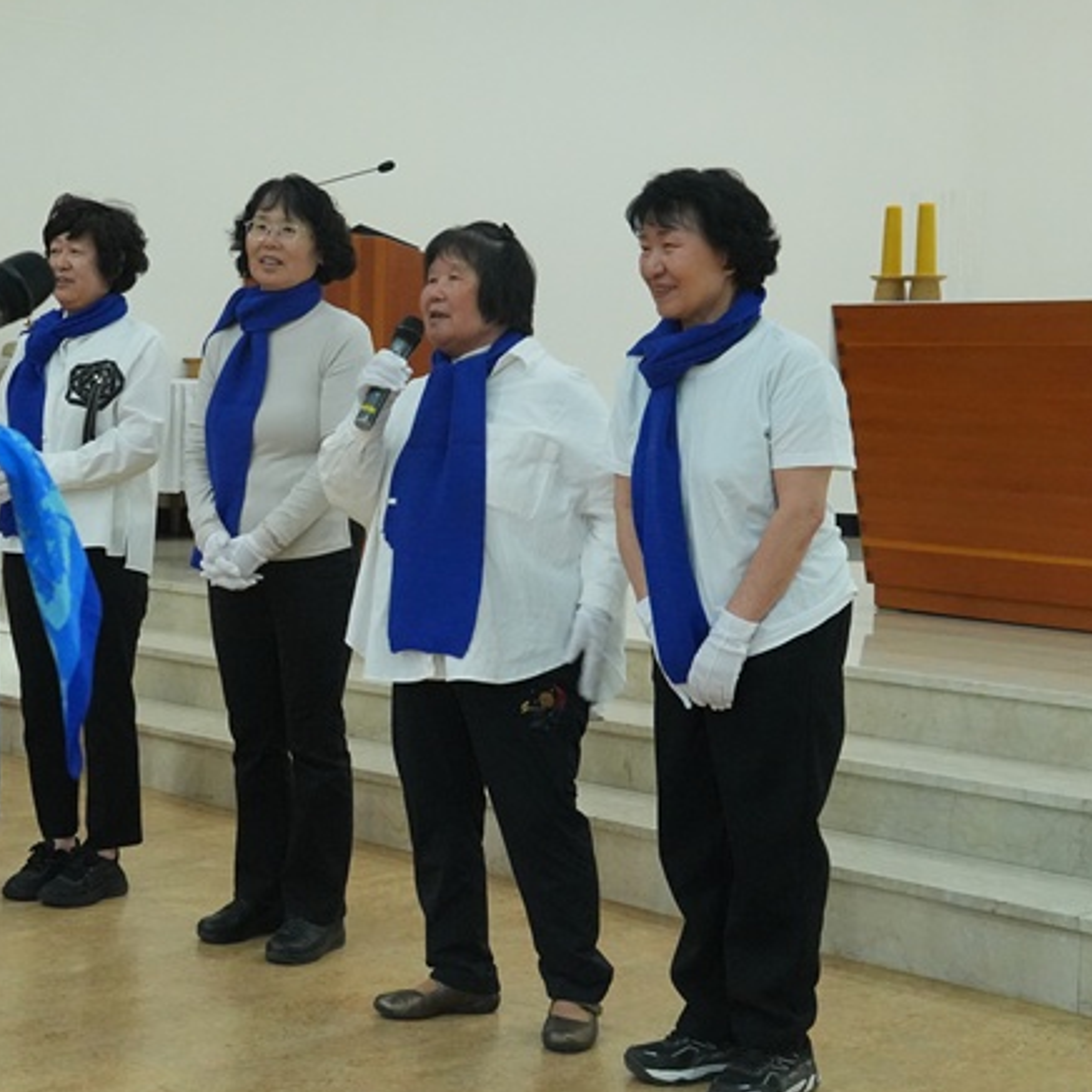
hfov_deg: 29.1
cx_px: 260
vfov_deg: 29.5
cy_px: 495
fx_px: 2070
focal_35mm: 58
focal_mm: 26
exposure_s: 1/160
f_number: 6.3
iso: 3200
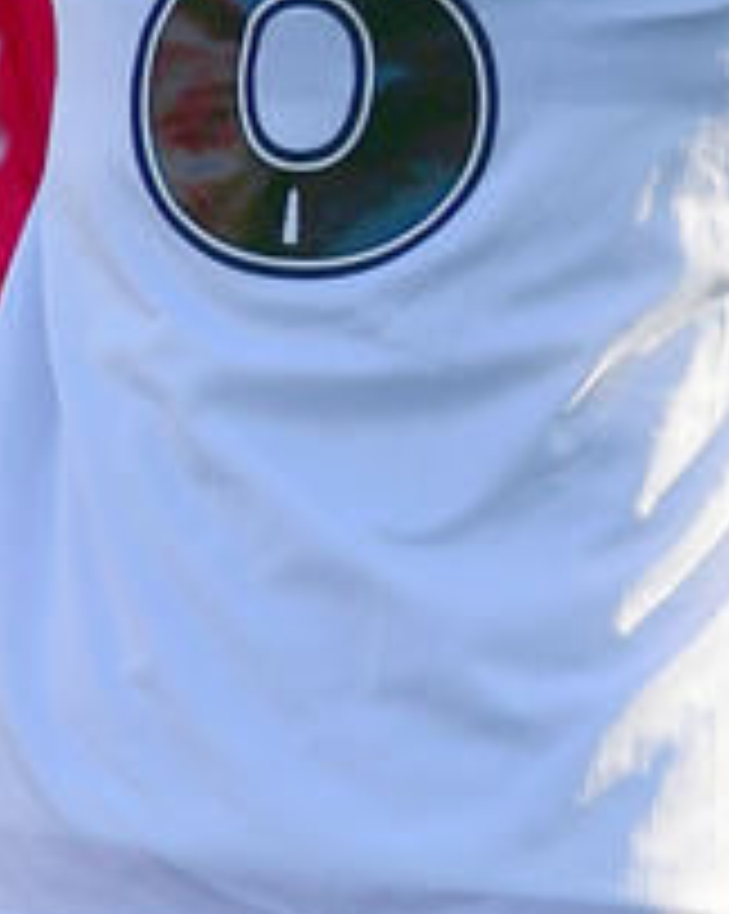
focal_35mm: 1068
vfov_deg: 1.8
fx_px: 28847
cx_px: 1076
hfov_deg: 1.4
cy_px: 7
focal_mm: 160
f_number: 3.2
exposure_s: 1/1600
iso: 200
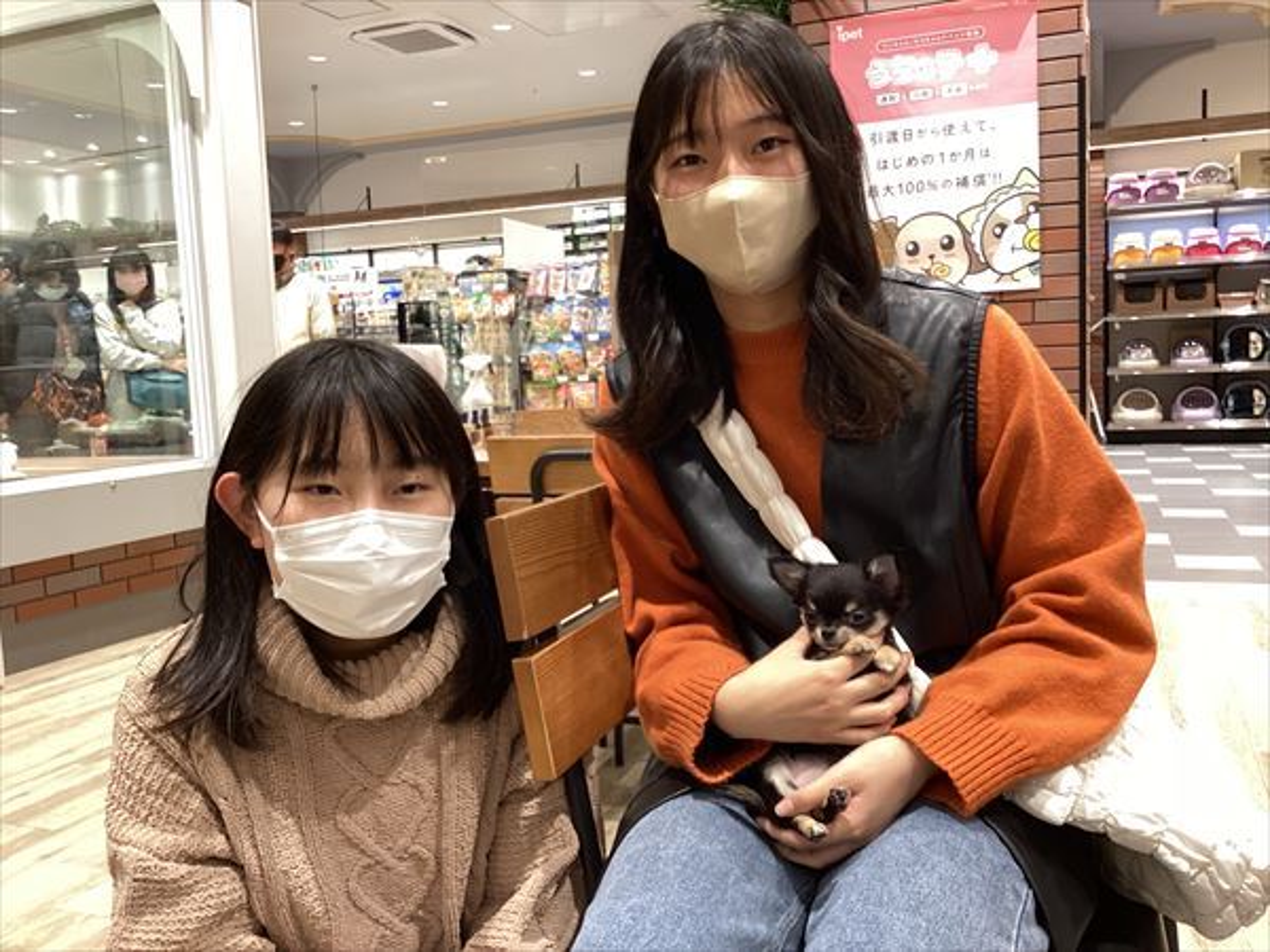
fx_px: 1137
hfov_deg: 58.4
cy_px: 476
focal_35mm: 31
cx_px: 635
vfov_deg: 45.4
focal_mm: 3.3
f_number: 2.4
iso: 160
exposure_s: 1/60
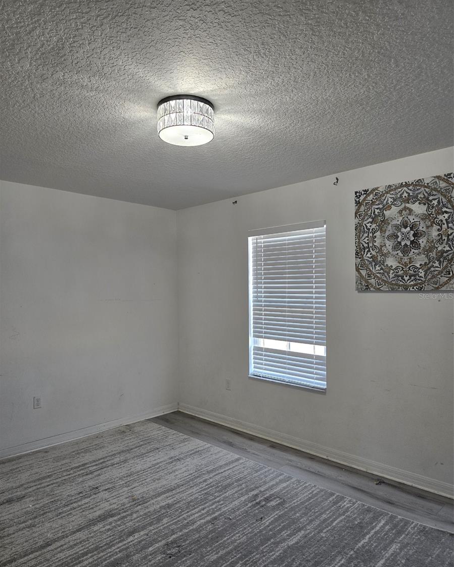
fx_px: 403
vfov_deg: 70.2
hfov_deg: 58.8
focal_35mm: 24
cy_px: 296
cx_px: 227
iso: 160
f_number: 1.7
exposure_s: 1/120
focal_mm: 6.3
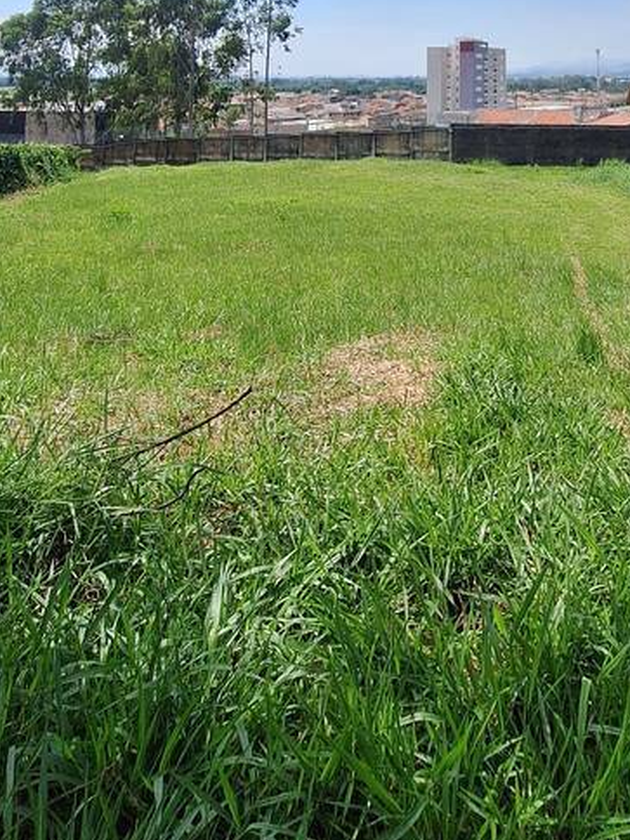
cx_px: 396
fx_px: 704
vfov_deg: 51.9
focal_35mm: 29
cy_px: 40
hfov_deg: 47.8
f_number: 2.2
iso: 40
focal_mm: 1.74
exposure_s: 1/2331
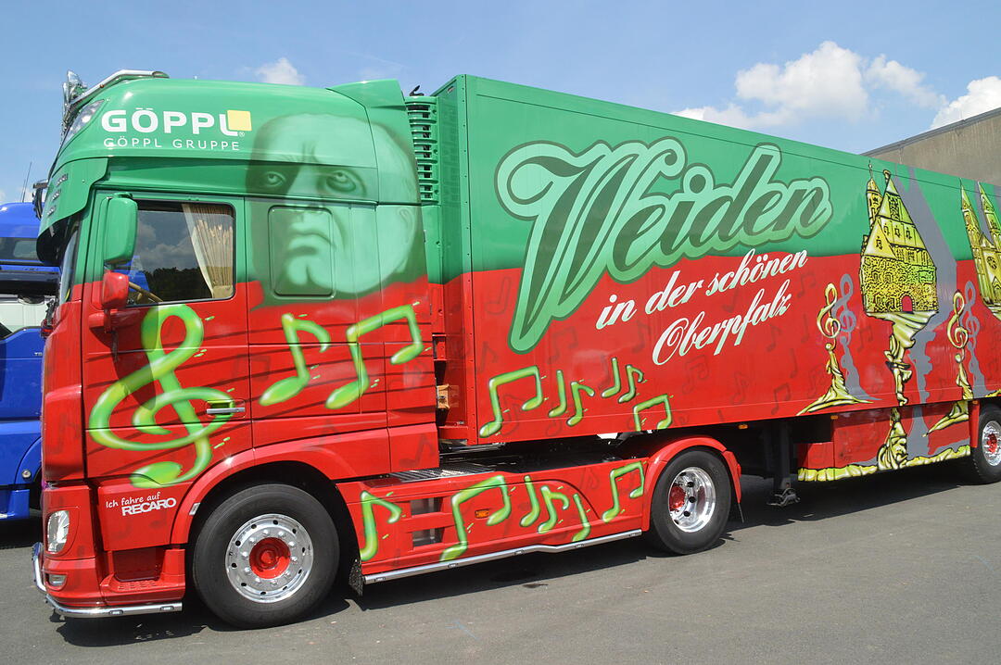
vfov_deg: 47.8
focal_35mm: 27
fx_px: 750
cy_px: 332
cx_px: 500
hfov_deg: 67.4
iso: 800
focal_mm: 18
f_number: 13
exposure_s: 1/640
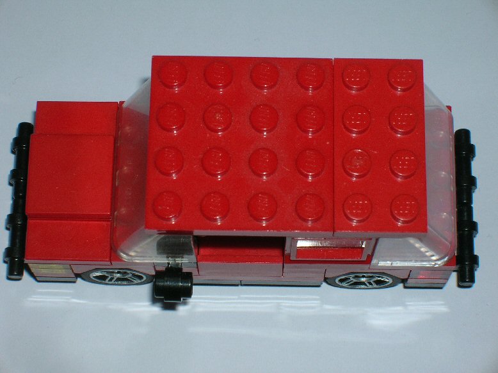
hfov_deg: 19.3
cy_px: 186
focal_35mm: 102
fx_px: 1467
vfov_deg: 14.5
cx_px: 249
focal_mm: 17.1
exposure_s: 1/60.1
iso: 50
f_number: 8.2
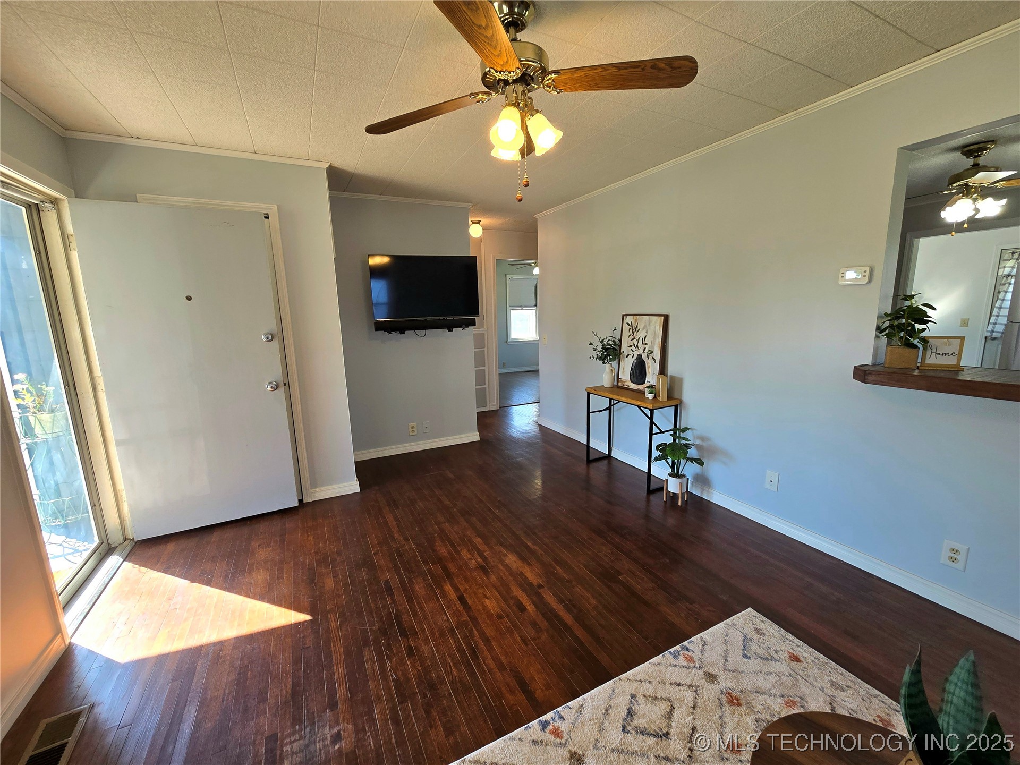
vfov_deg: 89.9
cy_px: 382
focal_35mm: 13
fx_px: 383
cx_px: 510
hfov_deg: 106.2
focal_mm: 2.2
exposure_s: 1/120
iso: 64
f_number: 2.2
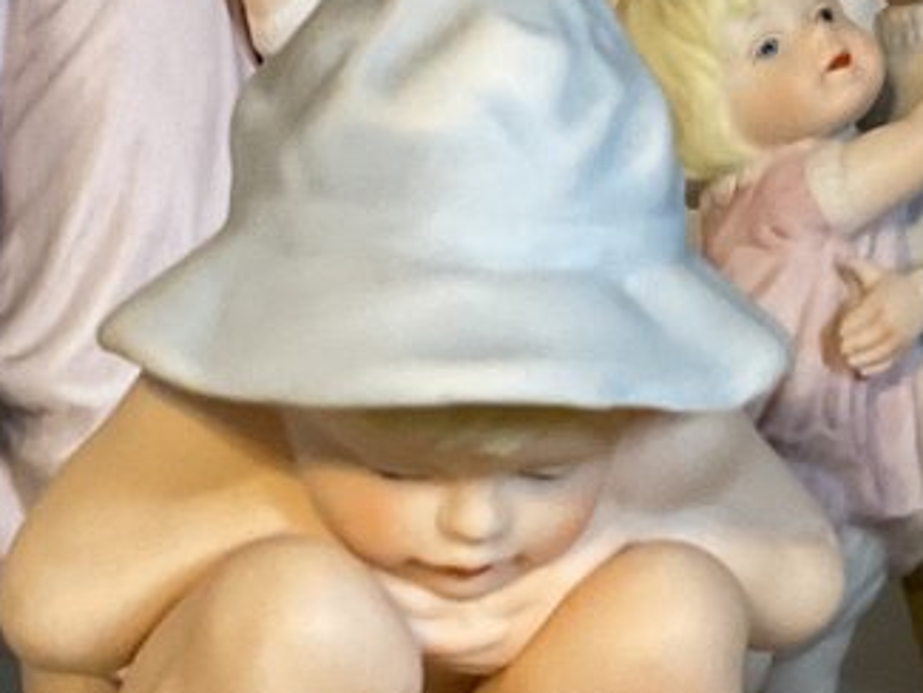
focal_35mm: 135
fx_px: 3601
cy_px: 393
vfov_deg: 11.0
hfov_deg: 14.6
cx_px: 561
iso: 200
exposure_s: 1/40
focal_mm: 3
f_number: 1.8
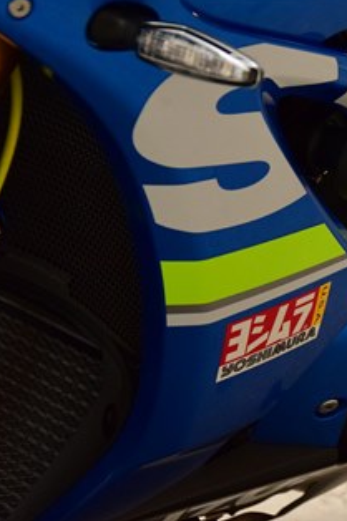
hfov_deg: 8.9
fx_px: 2214
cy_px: 187
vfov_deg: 13.4
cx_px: 352
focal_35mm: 153
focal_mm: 50
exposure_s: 1/250
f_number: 4
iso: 2000
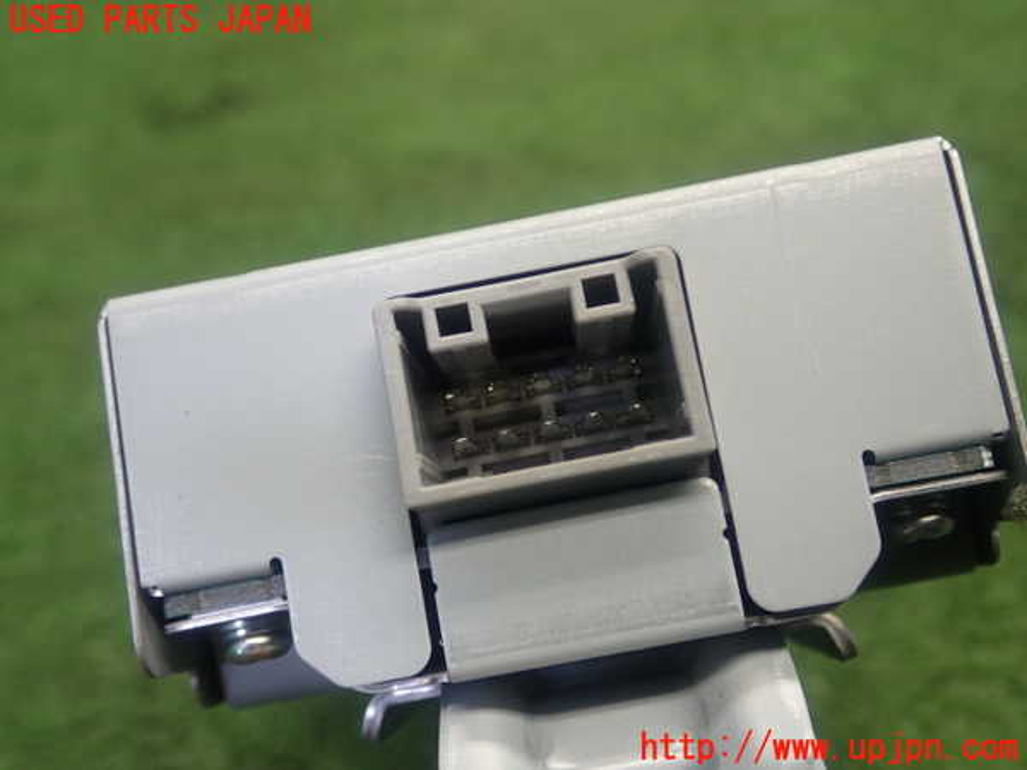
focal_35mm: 38
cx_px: 514
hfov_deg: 49.0
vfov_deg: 37.7
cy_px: 385
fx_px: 1127
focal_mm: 6.83
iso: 200
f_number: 2.7
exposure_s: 1/40
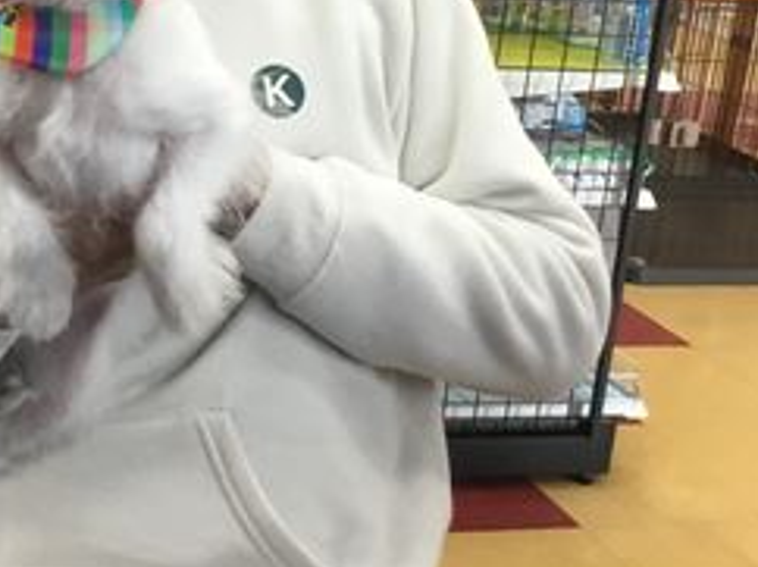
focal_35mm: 77
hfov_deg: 23.7
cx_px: -91
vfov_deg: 18.5
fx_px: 1684
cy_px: -16
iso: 40
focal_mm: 3.3
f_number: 2.4
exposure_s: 1/30
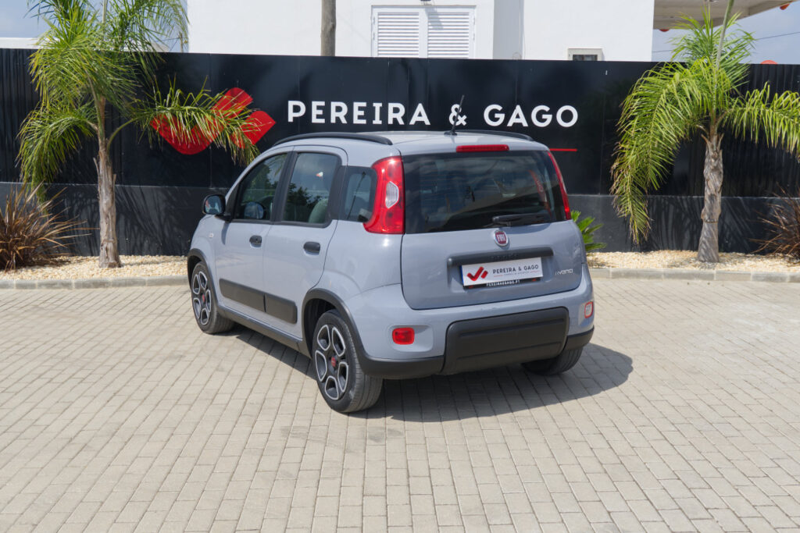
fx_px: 822
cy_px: 266
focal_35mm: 37
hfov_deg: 51.9
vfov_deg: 36.0
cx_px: 400
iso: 160
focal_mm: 24.9
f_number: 8
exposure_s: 1/320
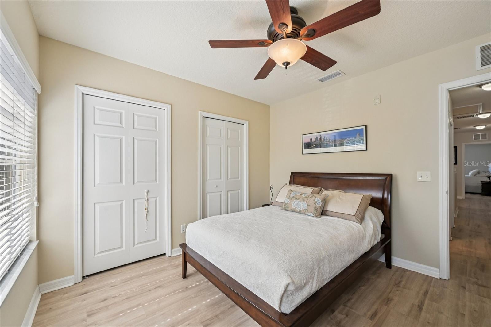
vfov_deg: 81.2
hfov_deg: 104.3
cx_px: 246
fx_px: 191
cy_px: 164
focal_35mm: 14
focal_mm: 14
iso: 400
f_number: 8
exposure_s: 1/100
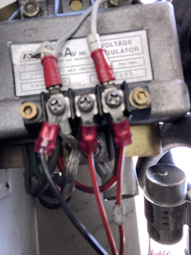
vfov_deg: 60.0
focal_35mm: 30
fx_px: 221
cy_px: 128
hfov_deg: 46.8
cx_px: 96
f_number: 2.2
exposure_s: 1/60
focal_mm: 2.71
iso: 100
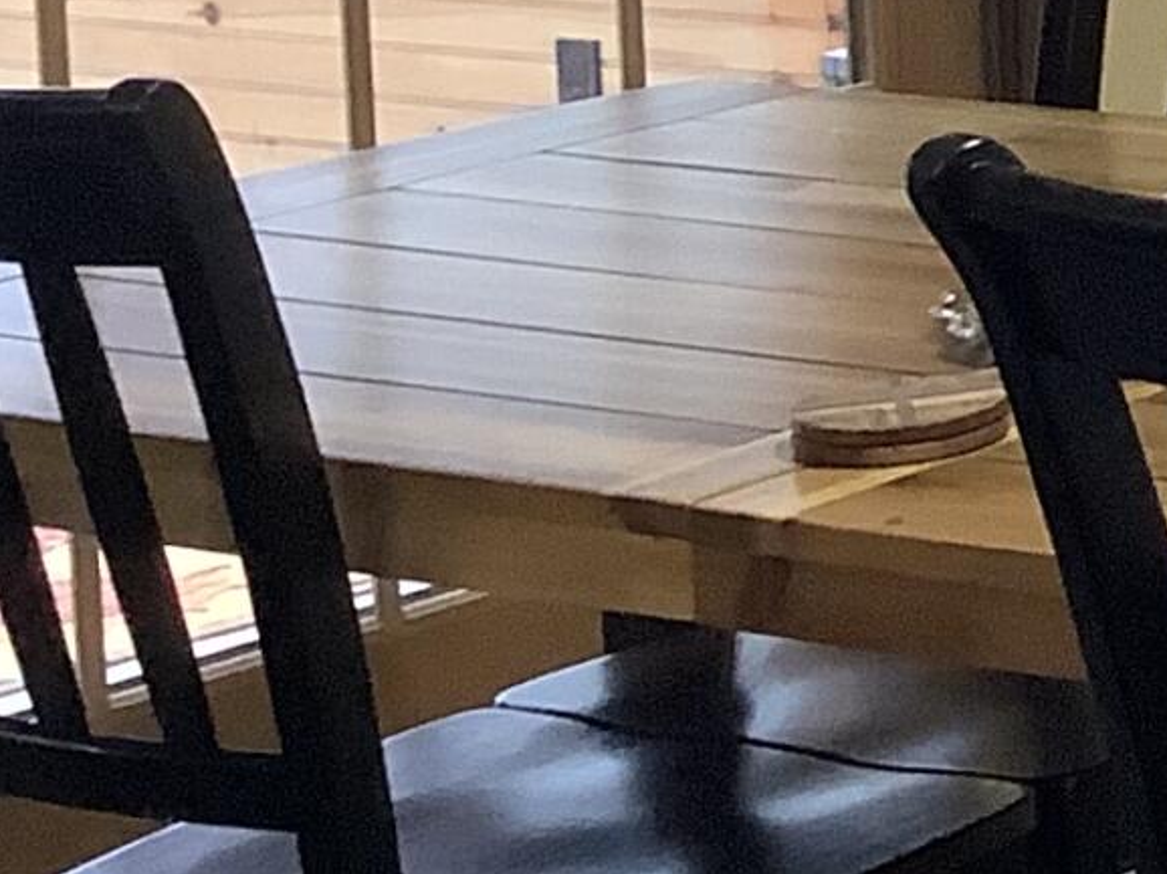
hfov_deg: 10.5
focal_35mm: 161
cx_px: 2829
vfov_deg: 8.9
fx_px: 5425
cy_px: -533
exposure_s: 1/50
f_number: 2.4
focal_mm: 3.3
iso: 200
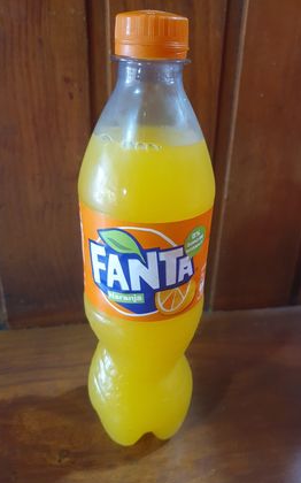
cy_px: 244
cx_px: 156
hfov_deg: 44.5
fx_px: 368
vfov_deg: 66.5
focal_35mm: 28
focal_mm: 4.32
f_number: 1.5
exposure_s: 1/50
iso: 400
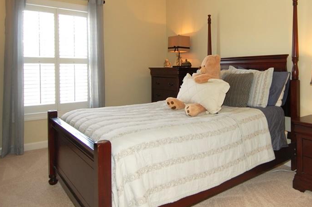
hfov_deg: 66.2
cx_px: 200
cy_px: 74
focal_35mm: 27
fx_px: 234
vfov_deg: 47.2
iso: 400
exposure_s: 1/60
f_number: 4
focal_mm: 12
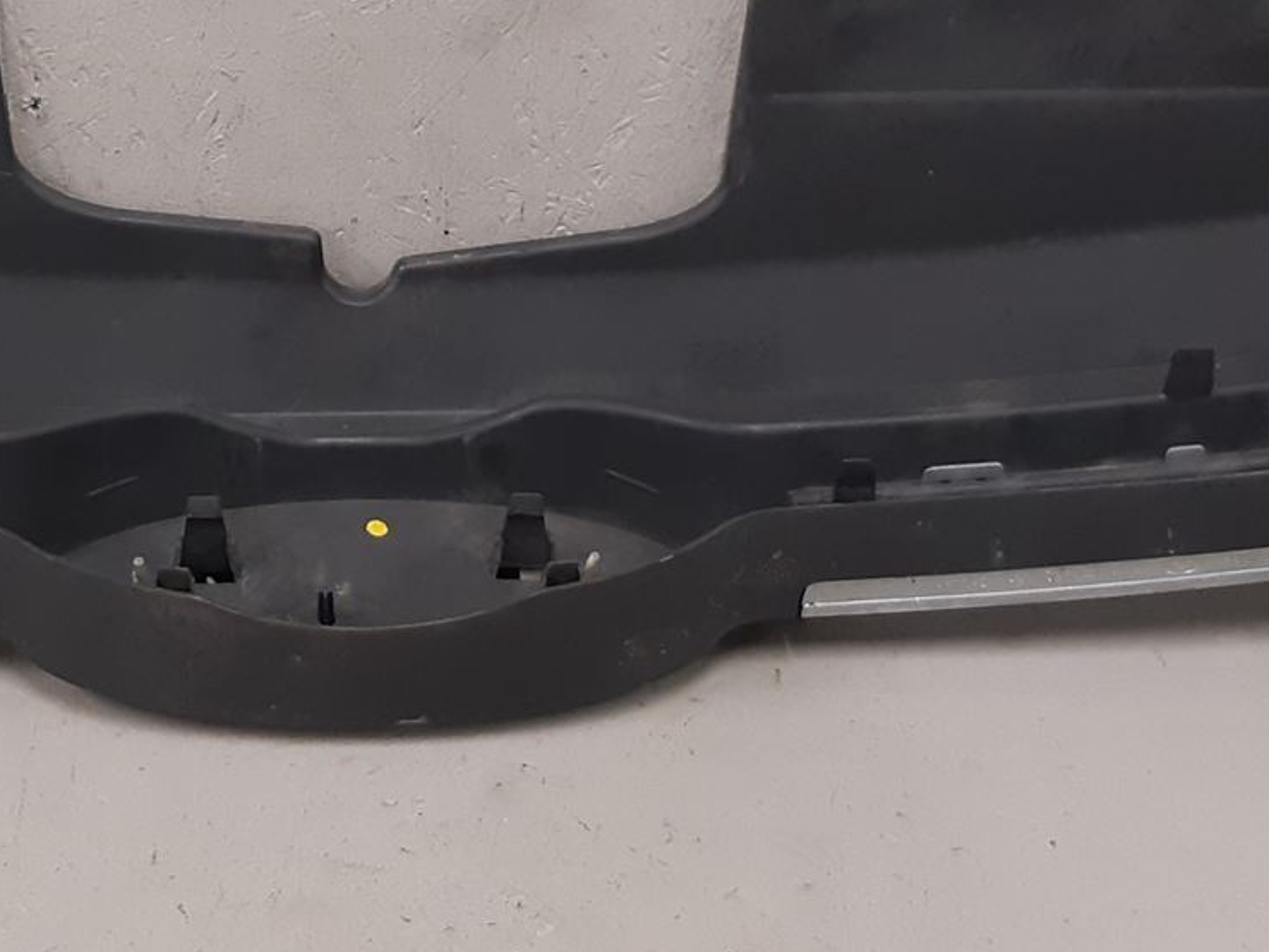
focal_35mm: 72
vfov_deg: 20.3
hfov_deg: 26.7
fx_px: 2639
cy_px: 256
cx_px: 304
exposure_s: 1/50
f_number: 1.7
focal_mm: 3.93
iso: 160
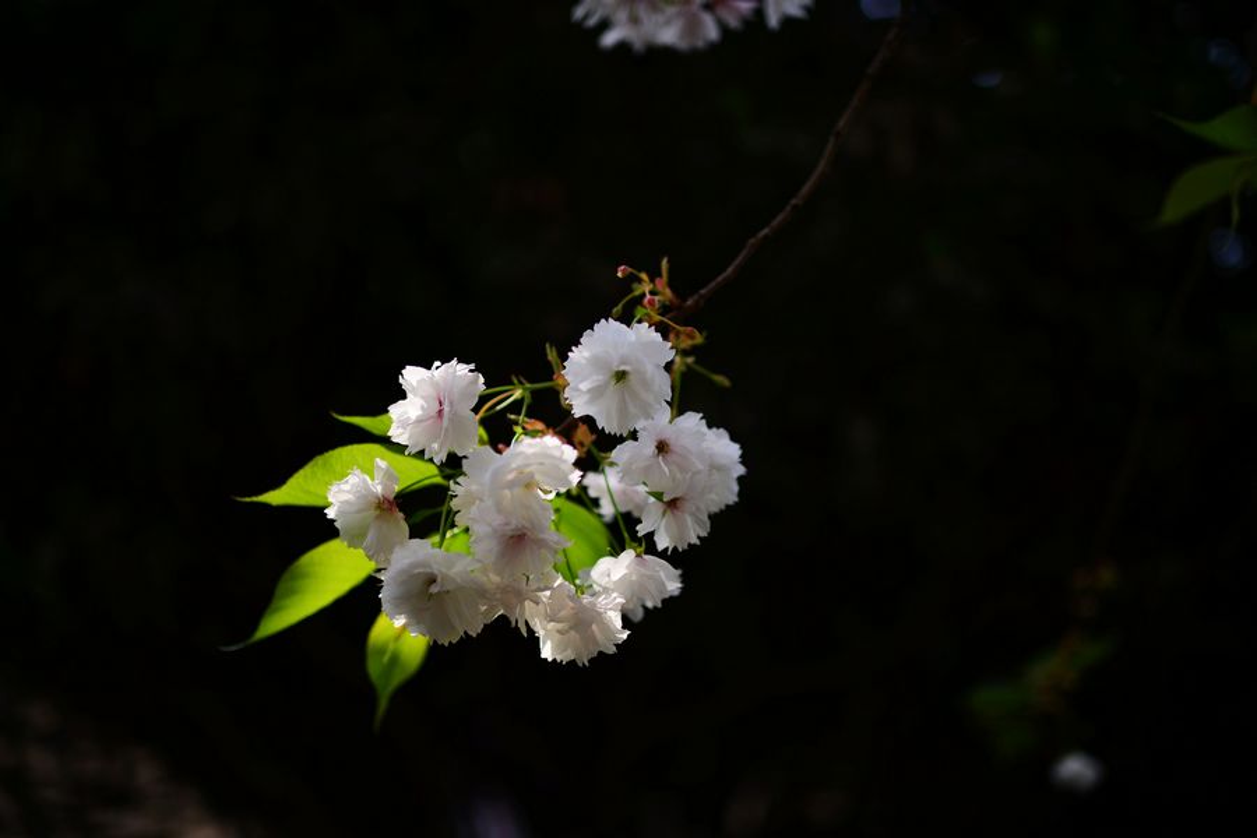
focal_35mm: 35
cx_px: 628
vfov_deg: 37.9
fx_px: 1222
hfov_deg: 54.4
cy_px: 419
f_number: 1.4
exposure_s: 1/4000
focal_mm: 35
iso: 100
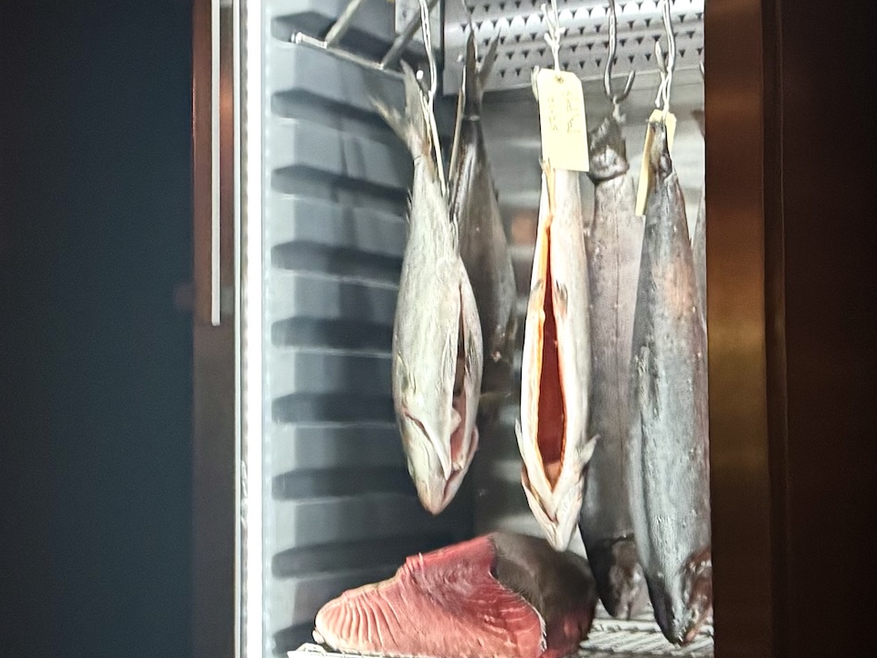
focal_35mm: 40
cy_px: 370
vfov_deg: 35.9
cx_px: 165
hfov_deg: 44.3
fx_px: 1013
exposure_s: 1/31
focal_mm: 6.76
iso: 640
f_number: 1.78
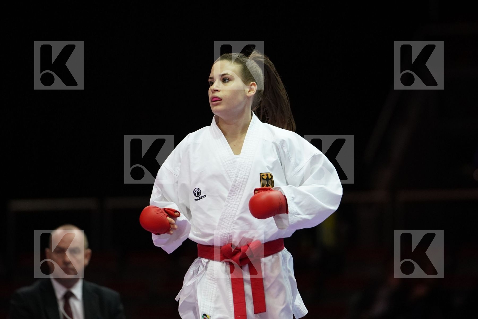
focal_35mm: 292
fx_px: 3877
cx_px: 239
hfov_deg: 7.1
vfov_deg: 4.7
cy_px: 160
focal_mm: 195
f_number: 2.8
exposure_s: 1/1000
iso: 2500
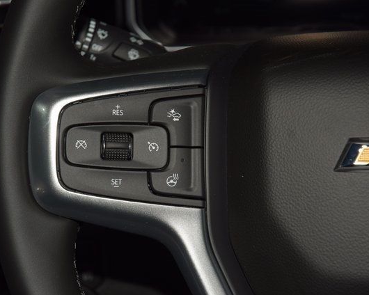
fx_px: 1300
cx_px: 150
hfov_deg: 16.1
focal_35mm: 119
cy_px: 148
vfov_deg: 13.0
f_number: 8
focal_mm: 70
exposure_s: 1/125
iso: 100
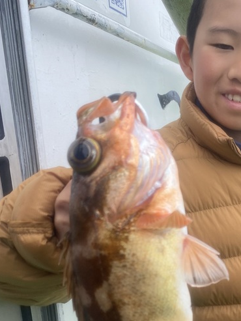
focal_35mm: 45
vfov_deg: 40.7
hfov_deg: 31.1
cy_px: 245
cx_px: 205
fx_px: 418
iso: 32
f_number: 1.8
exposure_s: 1/554
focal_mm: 4.25
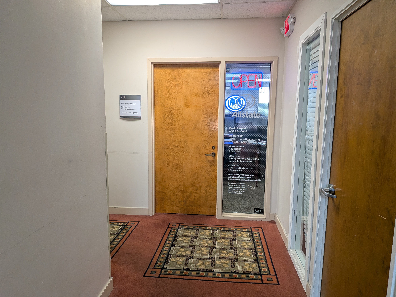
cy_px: 148
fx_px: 275
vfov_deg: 56.8
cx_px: 198
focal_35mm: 24
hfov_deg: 71.6
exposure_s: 1/40
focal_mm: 4.53
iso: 63
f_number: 1.7
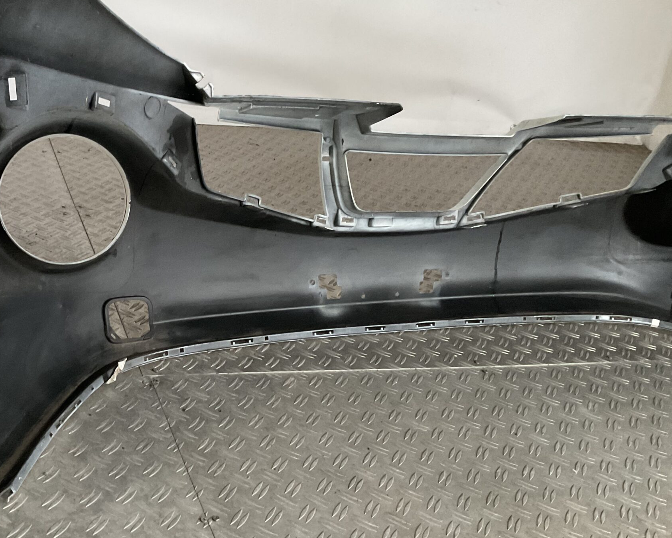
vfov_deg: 34.9
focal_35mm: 43
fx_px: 855
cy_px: 278
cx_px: 169
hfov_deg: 41.6
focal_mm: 3
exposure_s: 1/30
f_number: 1.8
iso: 320
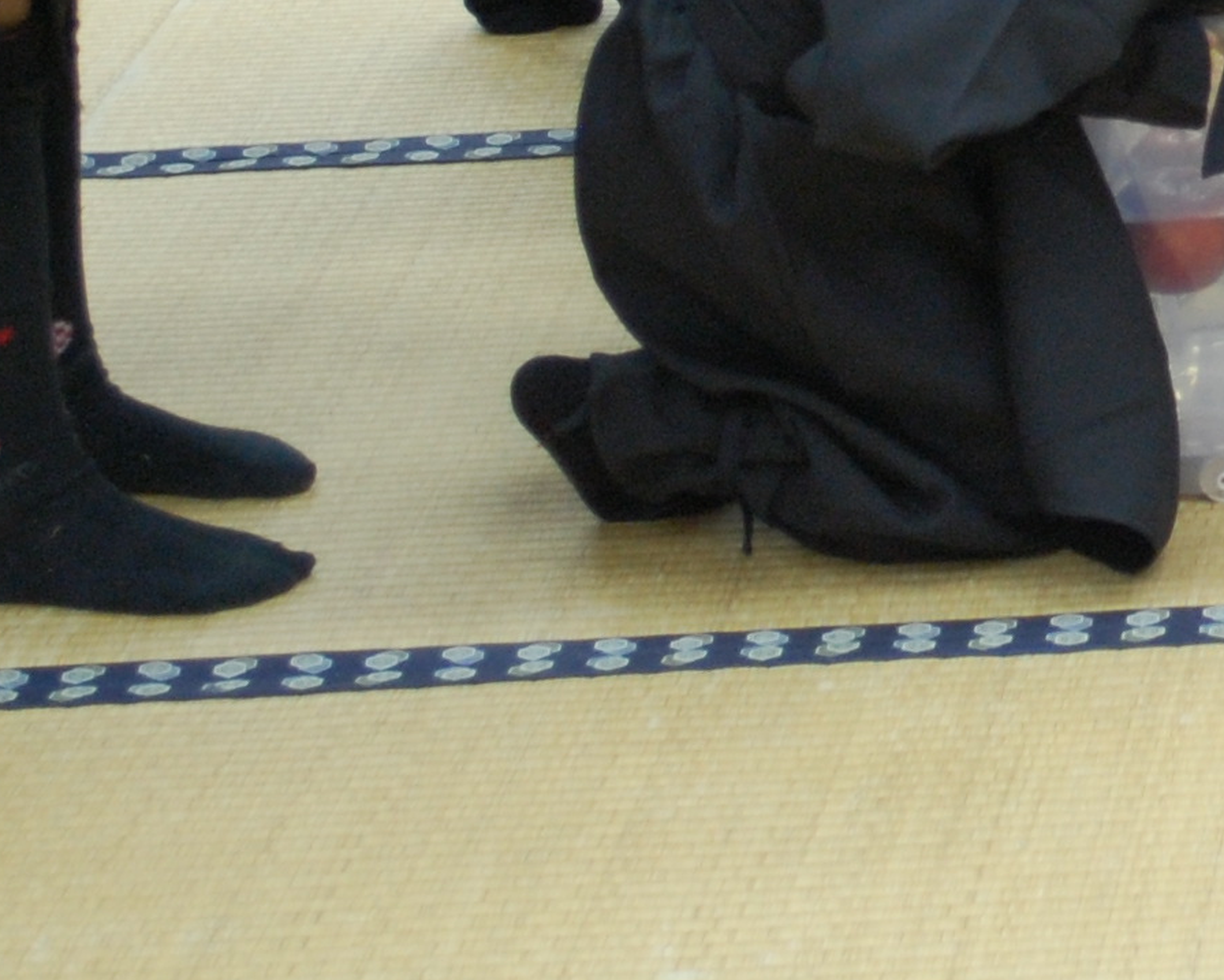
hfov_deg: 10.9
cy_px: -318
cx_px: 1818
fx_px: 6159
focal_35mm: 170
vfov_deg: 8.9
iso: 800
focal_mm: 36
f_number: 5.3
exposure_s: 1/15
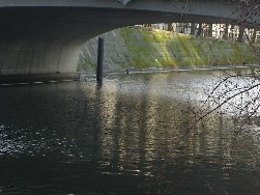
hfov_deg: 10.1
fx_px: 1471
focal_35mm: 196
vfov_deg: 7.6
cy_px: 84
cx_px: 113
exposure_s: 1/100
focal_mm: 16.6
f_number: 4.4
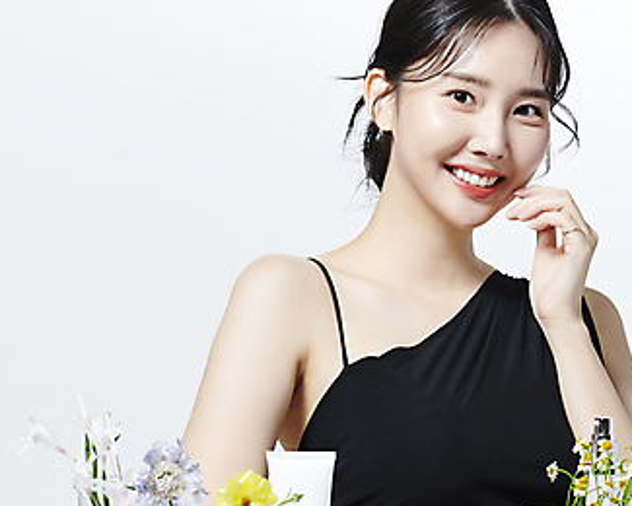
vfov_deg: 8.5
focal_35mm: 182
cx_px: 496
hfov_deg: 10.6
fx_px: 3404
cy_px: 265
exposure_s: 1/125
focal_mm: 105
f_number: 13
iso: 64
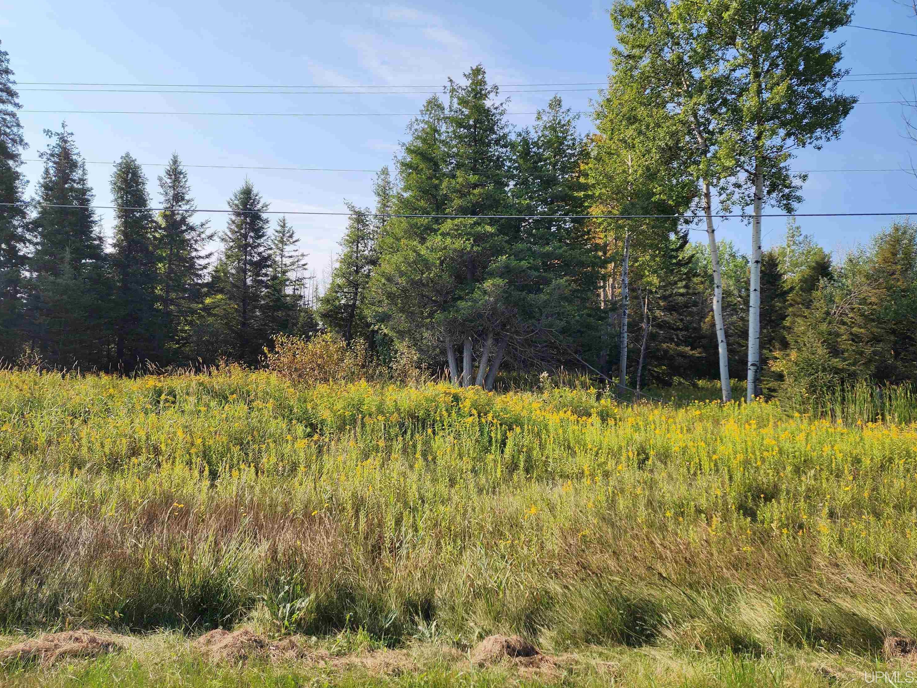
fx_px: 636
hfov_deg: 71.6
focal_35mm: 24
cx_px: 472
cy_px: 334
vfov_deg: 56.8
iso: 12
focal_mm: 6.4
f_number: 1.8
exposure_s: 1/1111
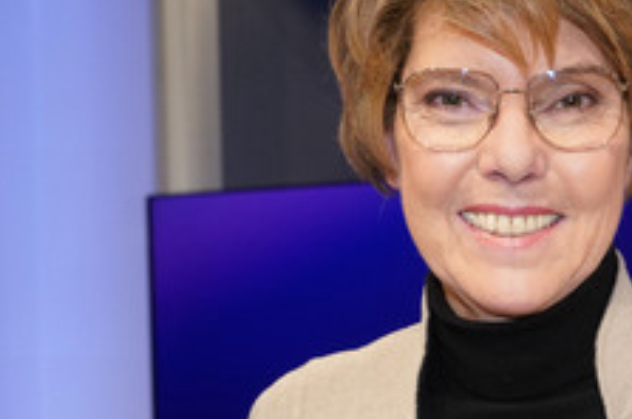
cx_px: 517
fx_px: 1455
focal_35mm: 83
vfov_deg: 16.4
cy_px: 263
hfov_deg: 24.1
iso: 2000
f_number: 5.6
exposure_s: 1/125
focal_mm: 41
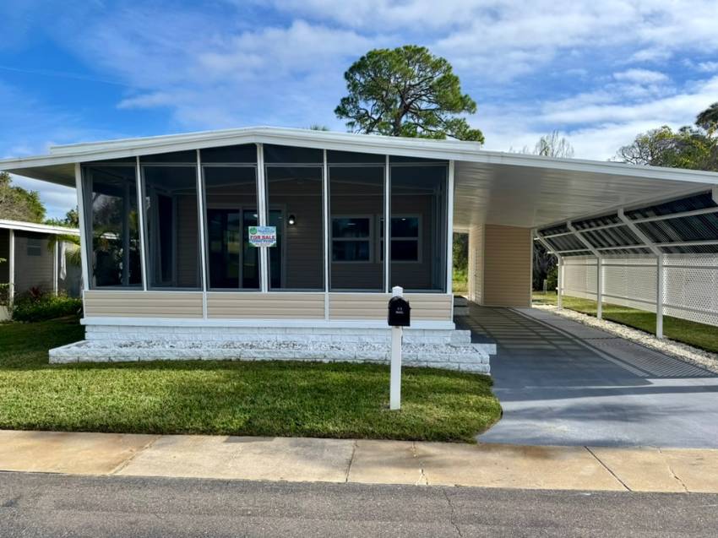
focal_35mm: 24
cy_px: 269
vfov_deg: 56.8
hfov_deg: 71.6
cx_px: 359
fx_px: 498
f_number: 1.78
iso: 80
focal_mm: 6.76
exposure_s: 1/4608
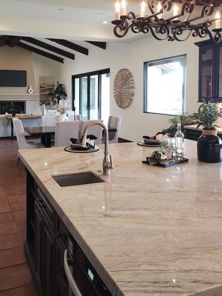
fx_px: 291
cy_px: 108
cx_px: 93
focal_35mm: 34
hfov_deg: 41.7
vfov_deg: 53.3
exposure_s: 1/60
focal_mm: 5
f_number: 1.8
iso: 64
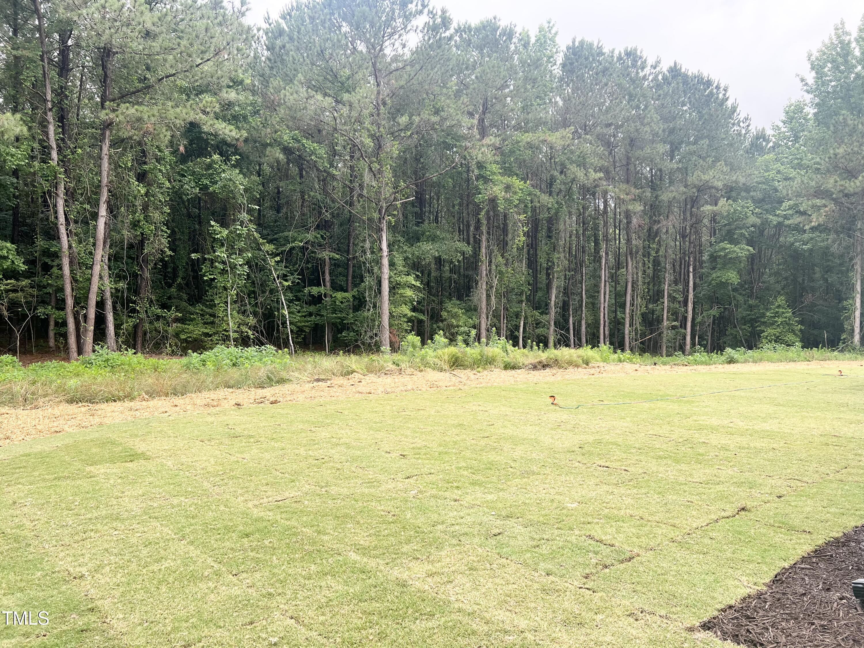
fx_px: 649
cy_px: 324
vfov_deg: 53.1
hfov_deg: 67.3
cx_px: 432
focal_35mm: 26
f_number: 1.5
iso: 50
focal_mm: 5.7
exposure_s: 1/674
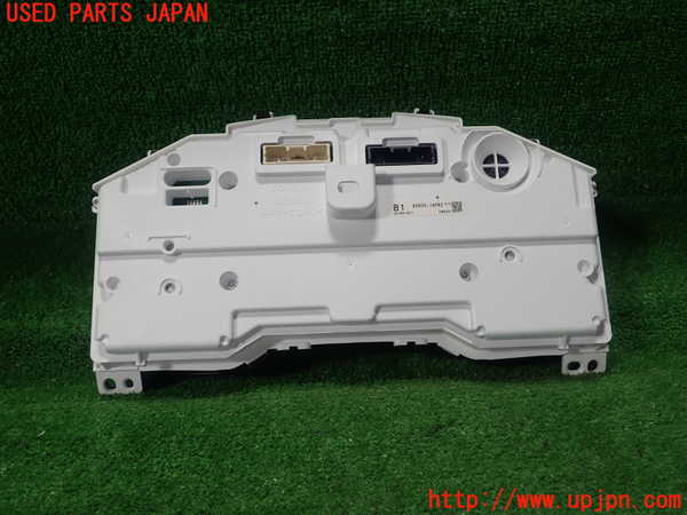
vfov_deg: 46.8
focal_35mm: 30
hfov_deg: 60.0
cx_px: 344
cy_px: 258
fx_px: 595
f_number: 2.3
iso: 100
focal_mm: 5.5
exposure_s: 1/125
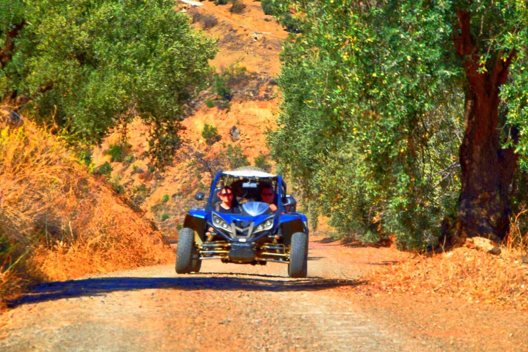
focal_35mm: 174
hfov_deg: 11.8
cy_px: 176
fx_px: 2551
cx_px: 264
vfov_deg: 7.9
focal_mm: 116
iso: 400
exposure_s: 1/400
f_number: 11
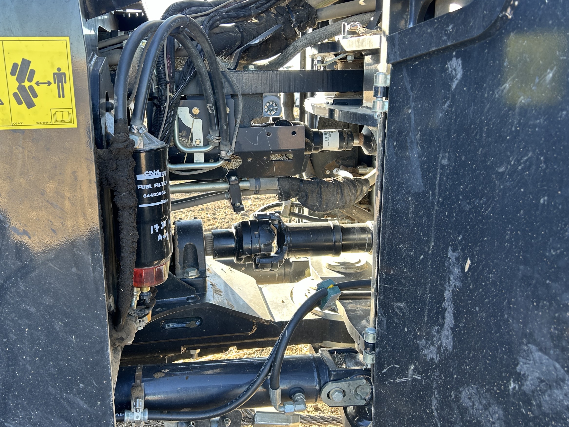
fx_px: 526
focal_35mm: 32
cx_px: 242
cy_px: 194
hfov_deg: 56.6
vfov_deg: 44.1
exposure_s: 1/137
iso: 40
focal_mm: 5.7
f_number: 1.5
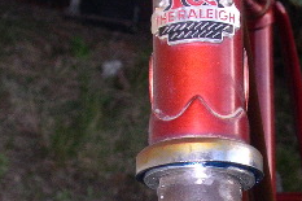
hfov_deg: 11.6
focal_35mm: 177
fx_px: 1484
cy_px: 265
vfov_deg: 7.7
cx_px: 222
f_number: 9.6
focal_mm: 13.2
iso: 298
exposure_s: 1/30
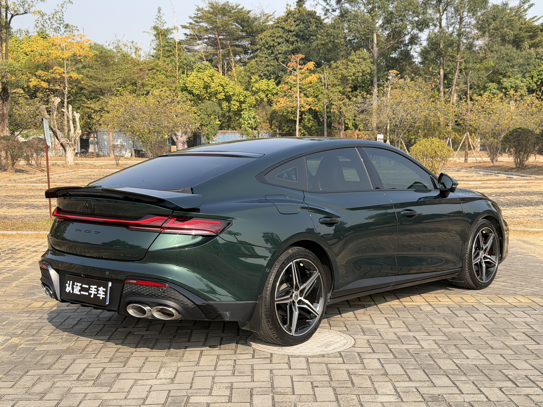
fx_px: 753
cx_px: 272
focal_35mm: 48
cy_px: 204
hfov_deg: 39.7
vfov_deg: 30.3
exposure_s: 1/2342
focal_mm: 6.76
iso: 80
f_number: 1.78
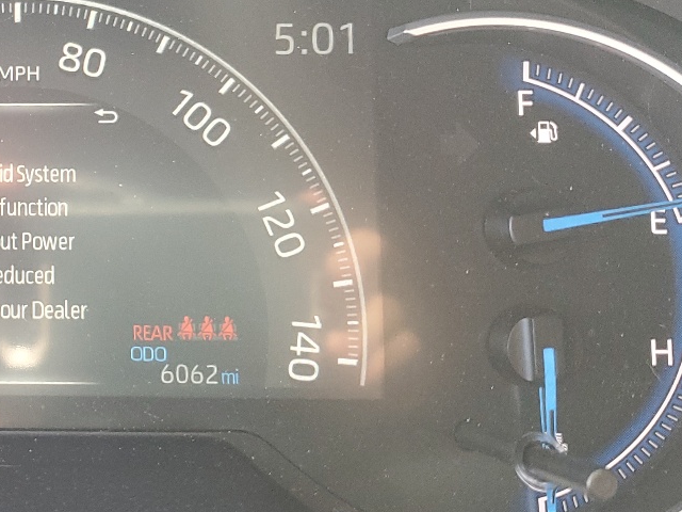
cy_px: 171
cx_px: -39
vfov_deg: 22.5
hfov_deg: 27.6
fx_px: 1281
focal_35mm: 65
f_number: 1.5
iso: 102
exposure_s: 1/60.2
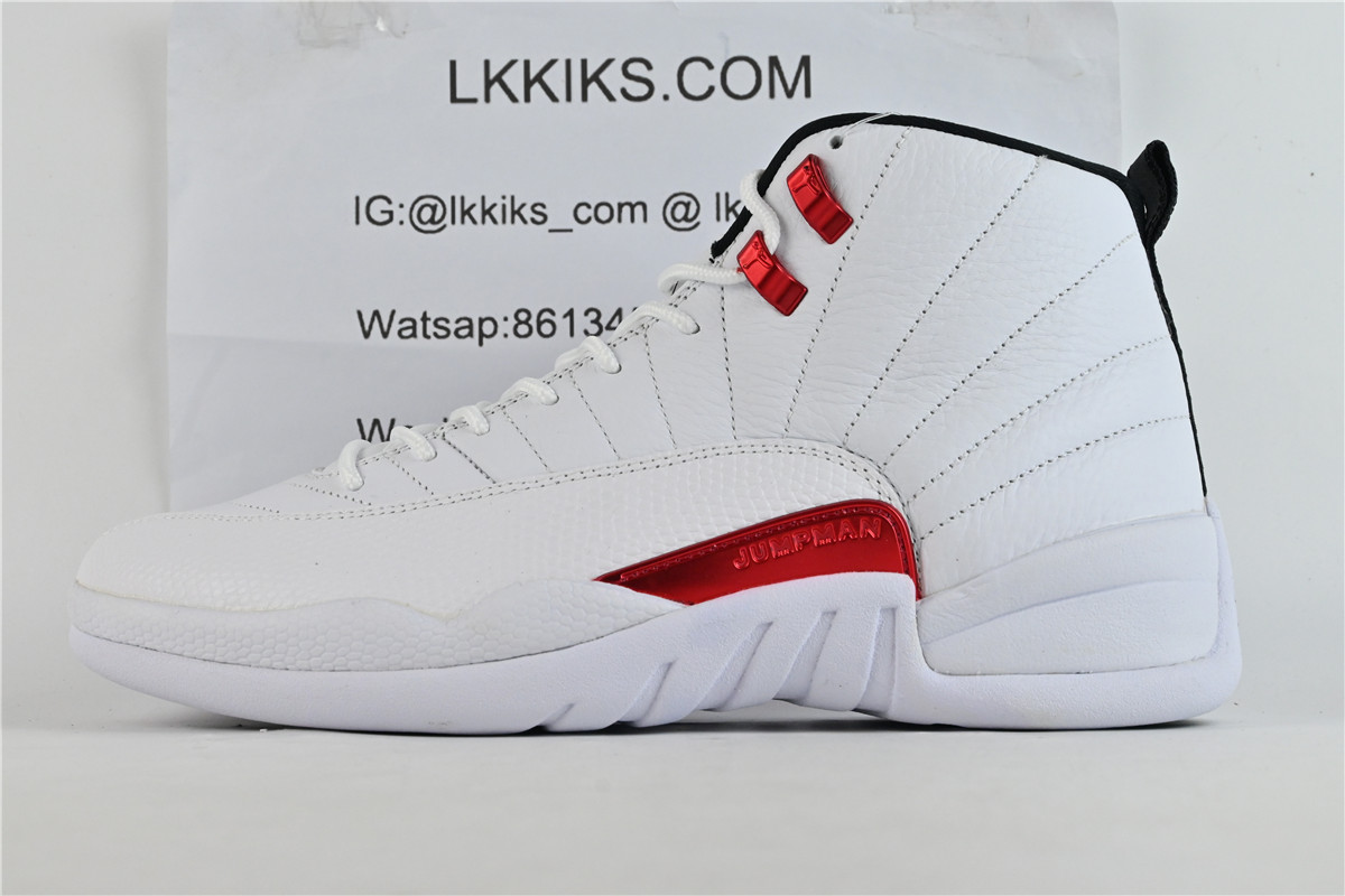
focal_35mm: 57
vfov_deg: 23.8
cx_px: 672
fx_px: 2129
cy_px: 448
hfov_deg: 35.1
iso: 1000
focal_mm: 38
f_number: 10
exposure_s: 1/125
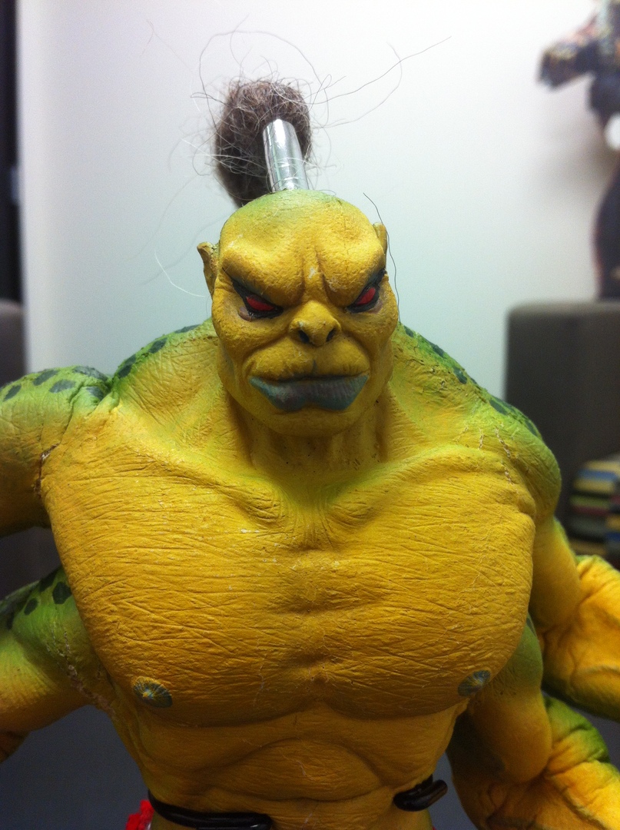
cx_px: 310
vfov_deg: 52.7
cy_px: 415
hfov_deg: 40.6
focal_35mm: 35
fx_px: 838
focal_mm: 3.85
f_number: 2.8
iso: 100
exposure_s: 1/15
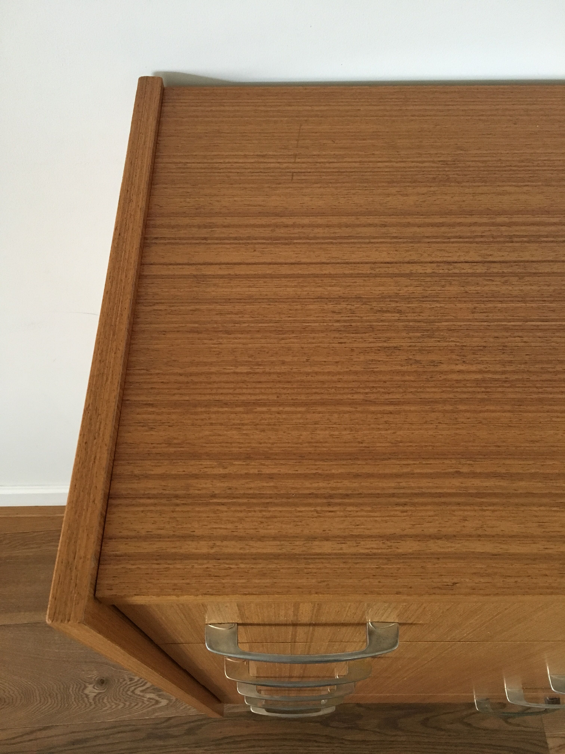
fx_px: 631
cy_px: 377
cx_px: 282
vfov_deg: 61.7
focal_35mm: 29
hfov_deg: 48.2
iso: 200
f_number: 2.2
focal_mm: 4.15
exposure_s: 1/17
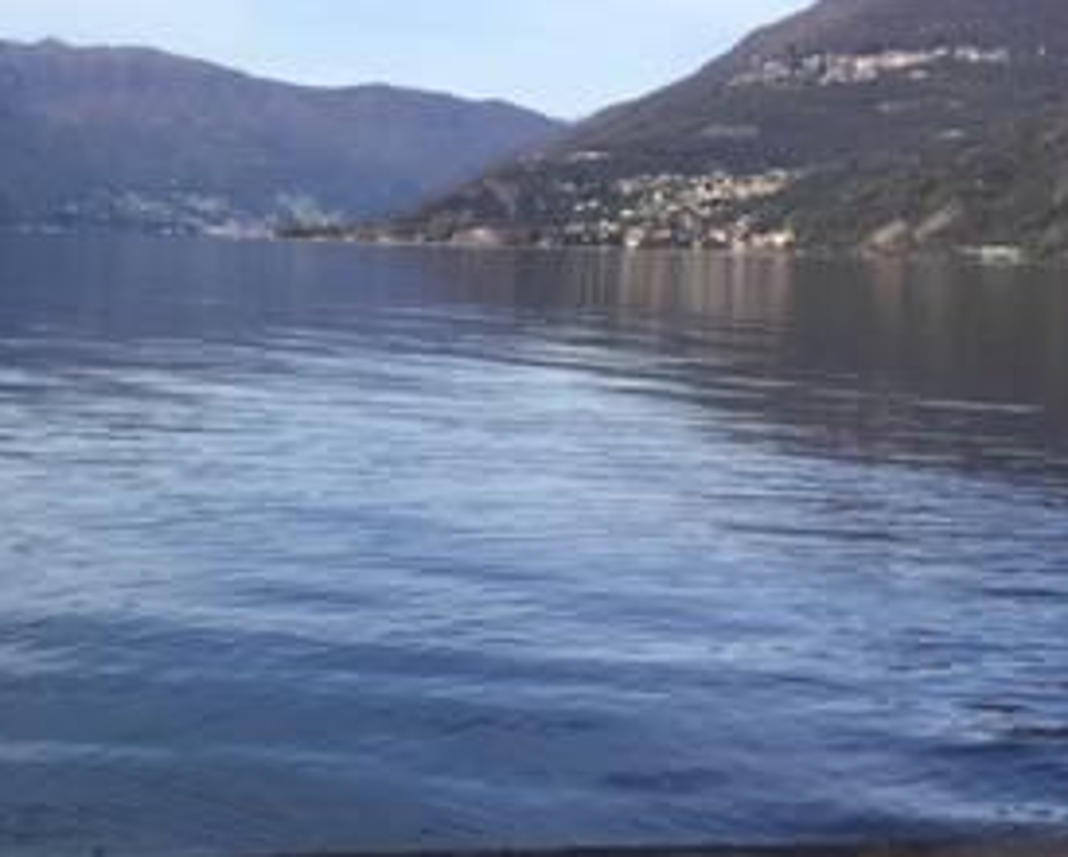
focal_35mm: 66
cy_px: 242
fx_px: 2089
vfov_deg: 23.0
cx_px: -140
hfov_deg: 26.2
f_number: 2.2
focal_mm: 4.15
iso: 32
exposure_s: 1/2083
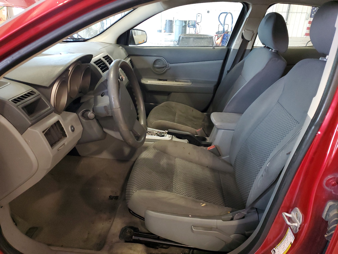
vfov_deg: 53.1
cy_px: 127
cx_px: 169
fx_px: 254
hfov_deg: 67.3
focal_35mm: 26
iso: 303
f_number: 1.5
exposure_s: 1/24
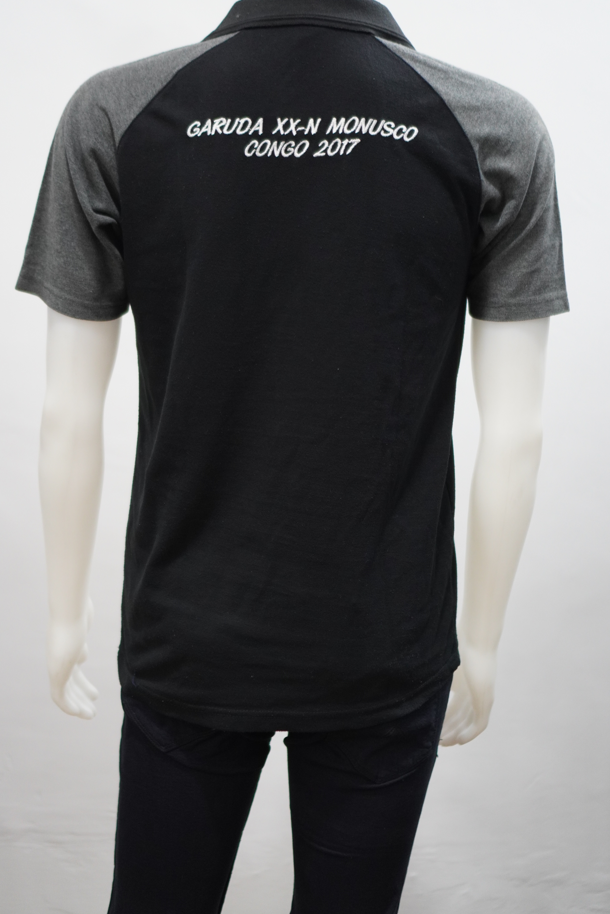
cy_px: 441
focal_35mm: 56
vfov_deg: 35.9
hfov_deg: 24.4
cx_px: 303
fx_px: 1411
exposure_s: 1/125
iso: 800
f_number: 1.8
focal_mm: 35
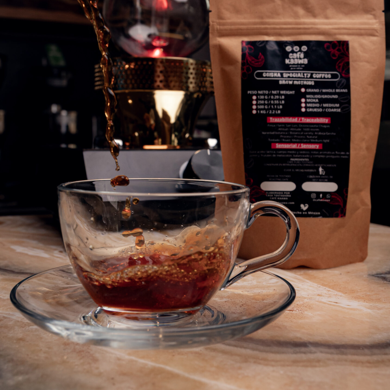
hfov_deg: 38.3
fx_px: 561
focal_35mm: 44
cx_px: 192
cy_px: 138
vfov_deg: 38.0
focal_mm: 23
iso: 250
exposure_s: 1/200
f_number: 6.3
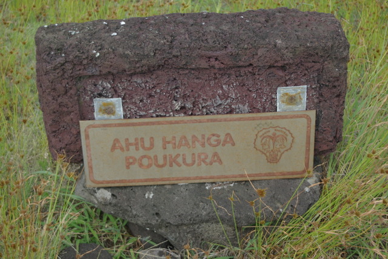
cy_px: 130
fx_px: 776
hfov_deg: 28.1
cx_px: 194
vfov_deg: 18.9
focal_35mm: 72
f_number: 4.5
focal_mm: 48
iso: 100
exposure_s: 1/90
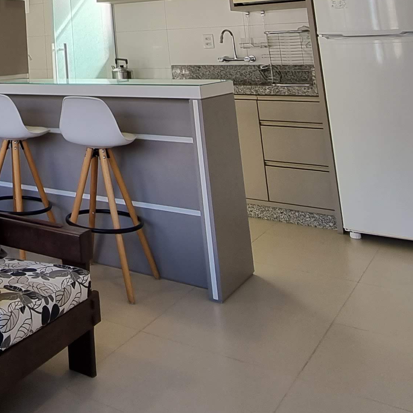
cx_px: -66
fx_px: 553
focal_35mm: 41
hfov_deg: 34.1
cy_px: -60
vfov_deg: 34.3
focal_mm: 2.2
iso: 80
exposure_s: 1/120
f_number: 2.2
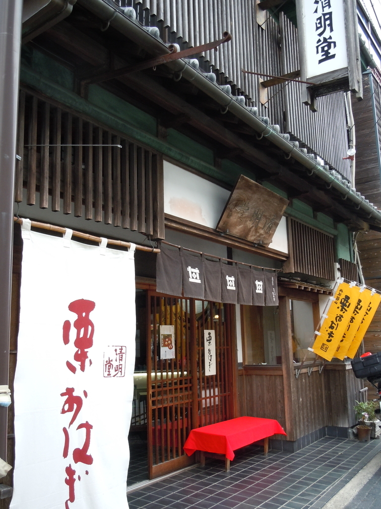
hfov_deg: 42.9
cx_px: 190
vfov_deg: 55.4
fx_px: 484
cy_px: 254
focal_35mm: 33
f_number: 4
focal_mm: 5.9
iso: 200
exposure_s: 1/125
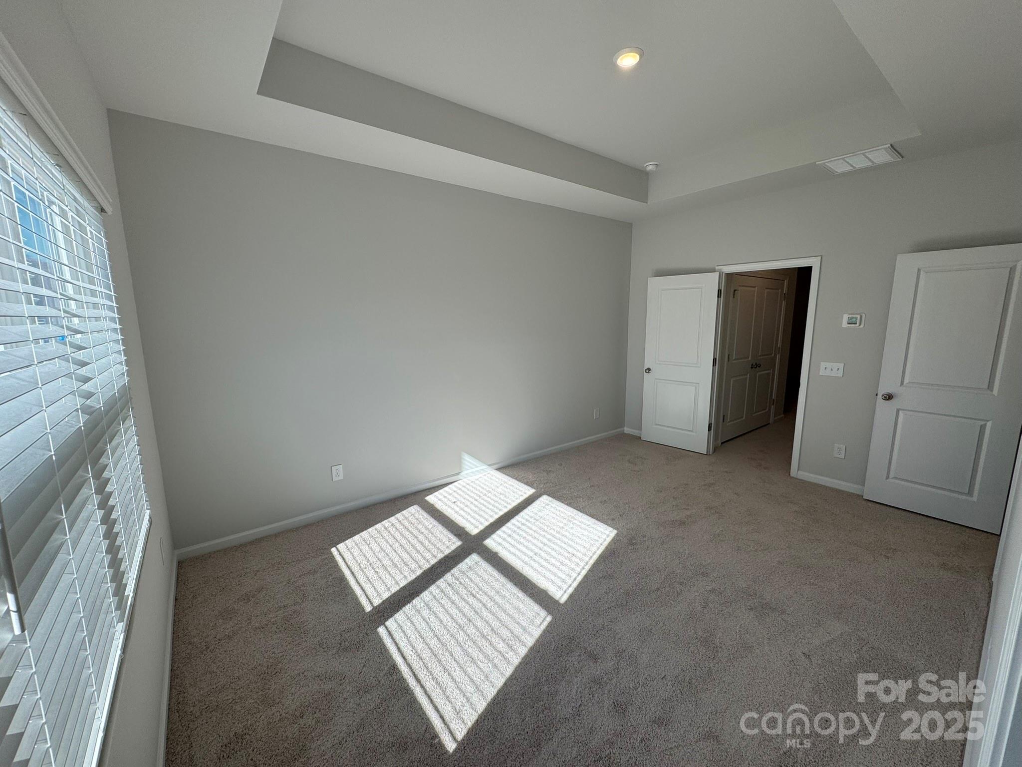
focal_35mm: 14
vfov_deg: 85.7
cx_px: 511
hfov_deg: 102.1
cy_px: 384
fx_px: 413
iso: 40
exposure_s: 1/375
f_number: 2.2
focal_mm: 2.22
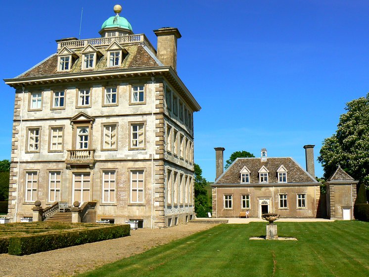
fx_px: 384
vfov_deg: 39.6
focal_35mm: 36
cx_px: 184
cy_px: 138
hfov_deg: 51.4
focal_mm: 6
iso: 80
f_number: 8
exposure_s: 1/400
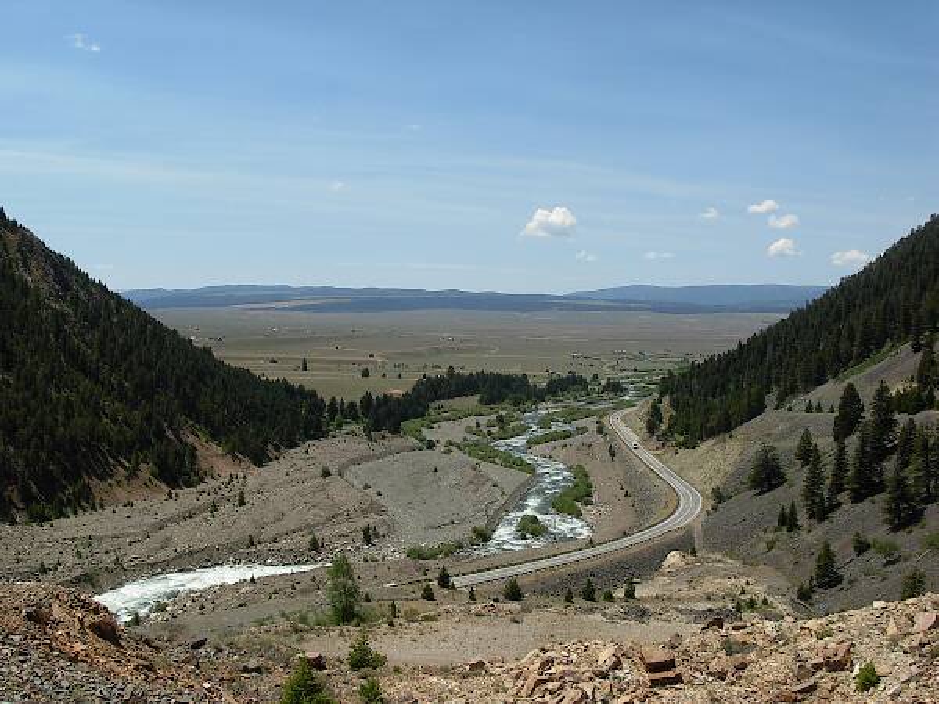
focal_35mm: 38
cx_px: 470
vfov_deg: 37.7
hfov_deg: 49.0
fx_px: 1031
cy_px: 352
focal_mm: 6.3
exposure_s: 1/627
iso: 79
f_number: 4.9
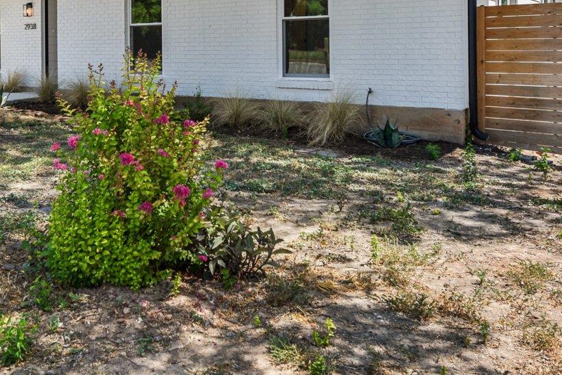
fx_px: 624
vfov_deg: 31.9
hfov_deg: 47.7
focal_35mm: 40
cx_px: 187
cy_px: 41
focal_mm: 16
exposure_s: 1/200
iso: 100
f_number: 8
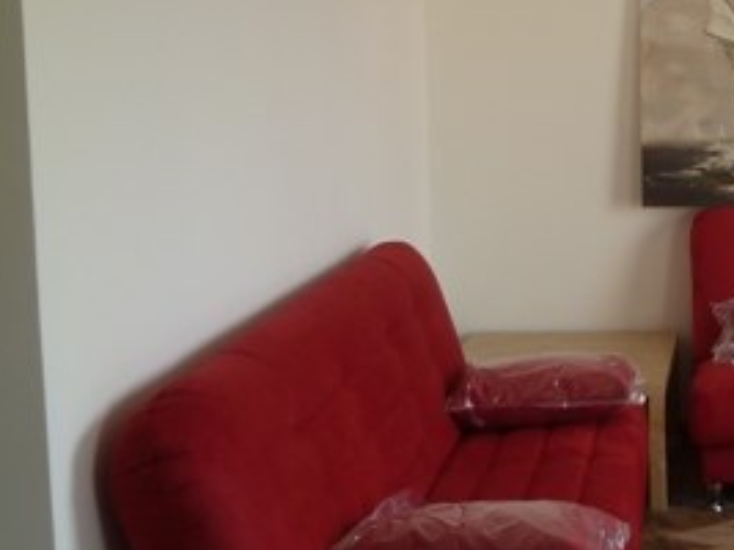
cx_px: 860
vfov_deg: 24.3
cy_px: 212
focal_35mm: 60
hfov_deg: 28.4
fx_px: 1272
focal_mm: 4.1
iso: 80
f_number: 3.3
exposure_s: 1/40
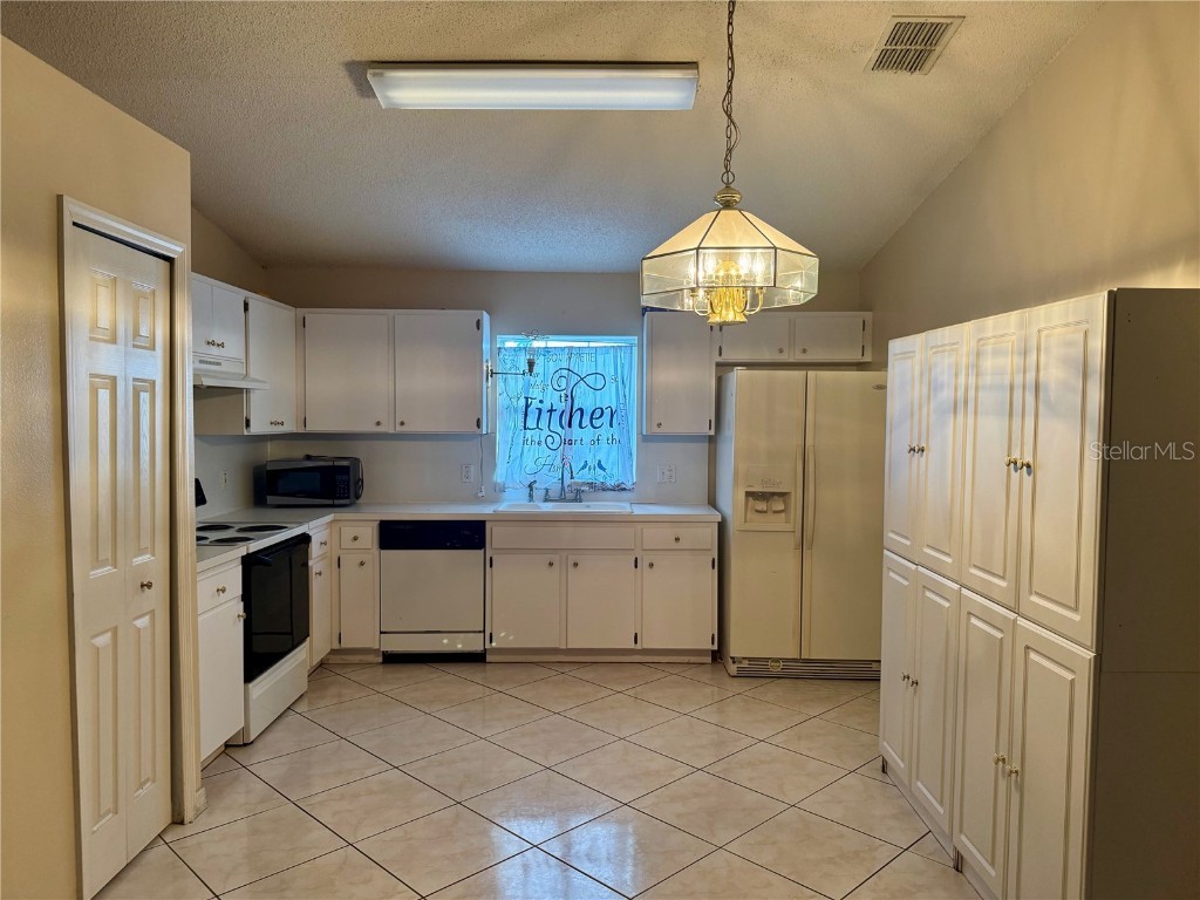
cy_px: 450
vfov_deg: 56.8
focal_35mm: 24
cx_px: 600
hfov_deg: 71.6
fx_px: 832
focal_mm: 6.76
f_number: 1.78
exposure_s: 1/60
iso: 200
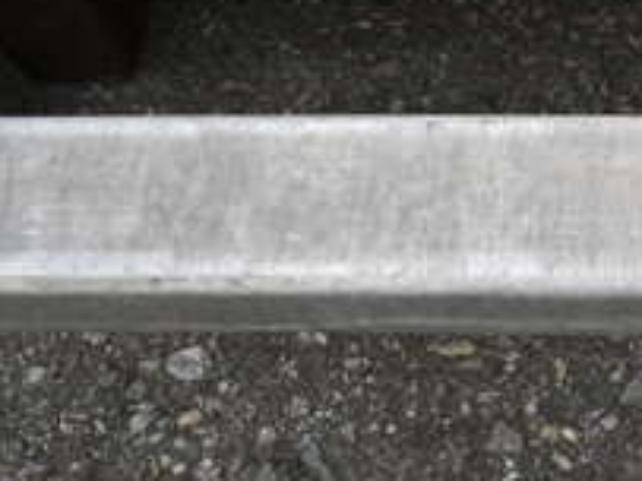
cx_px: 911
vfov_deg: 18.7
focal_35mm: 78
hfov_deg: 21.7
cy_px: 370
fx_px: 1446
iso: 200
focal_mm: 18
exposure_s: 1/200
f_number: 6.3
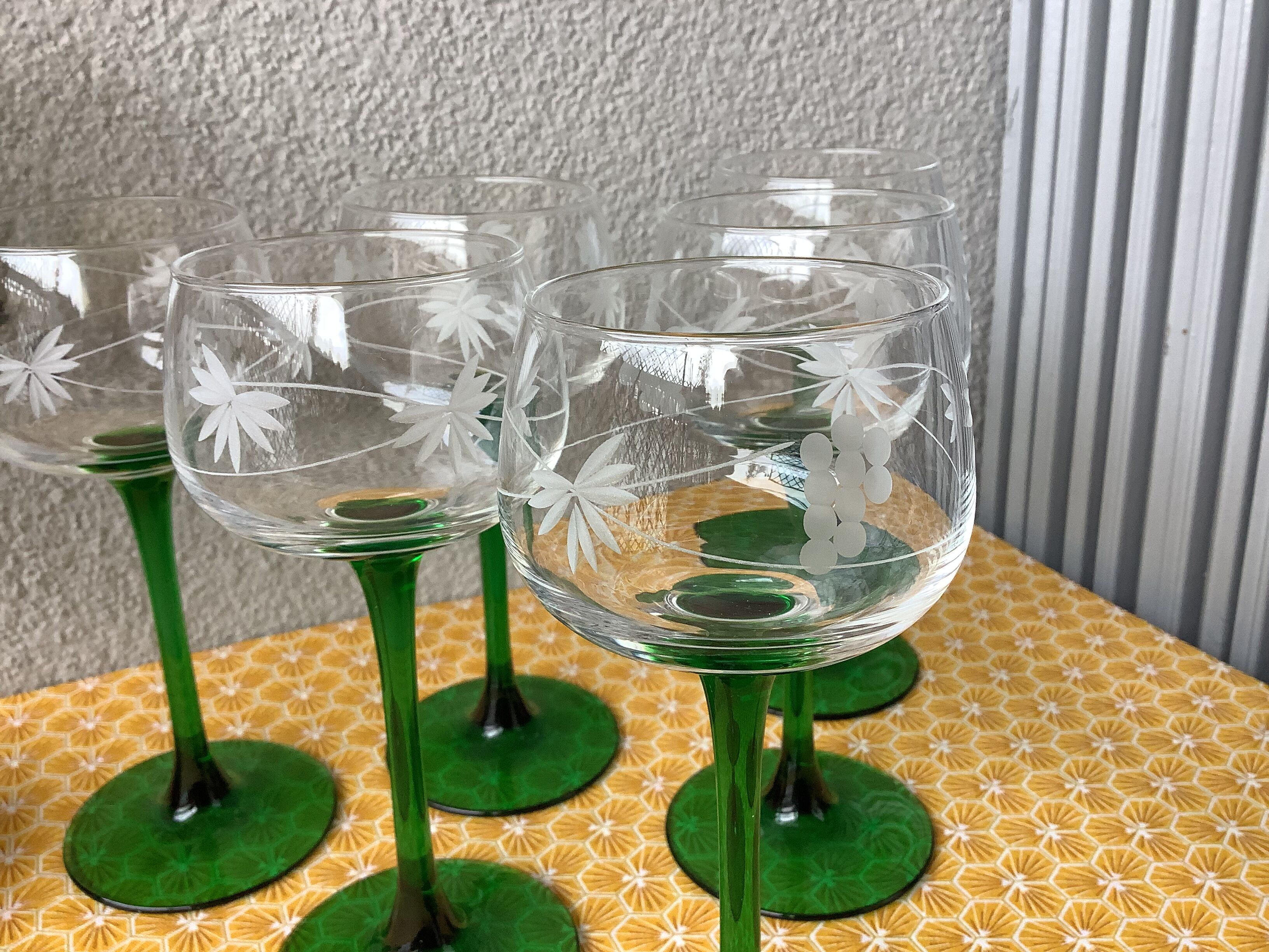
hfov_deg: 58.4
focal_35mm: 31
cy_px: 476
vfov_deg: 45.4
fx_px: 1136
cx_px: 634
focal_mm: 3.3
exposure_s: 1/120
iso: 50
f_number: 2.4
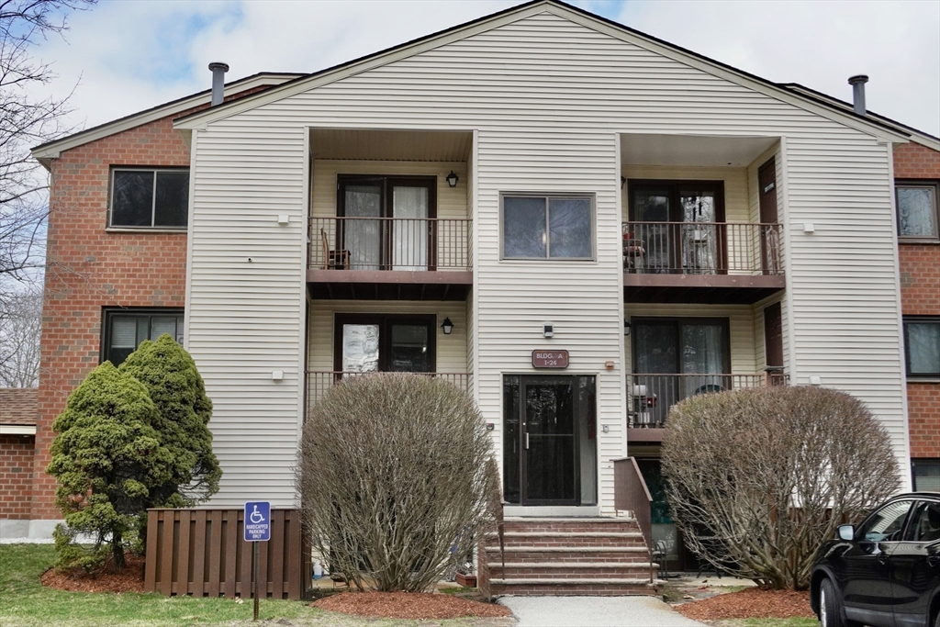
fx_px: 1097
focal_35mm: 42
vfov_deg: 31.9
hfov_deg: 46.4
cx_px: 470
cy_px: 314
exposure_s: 1/1000
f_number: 8
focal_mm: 28
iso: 800
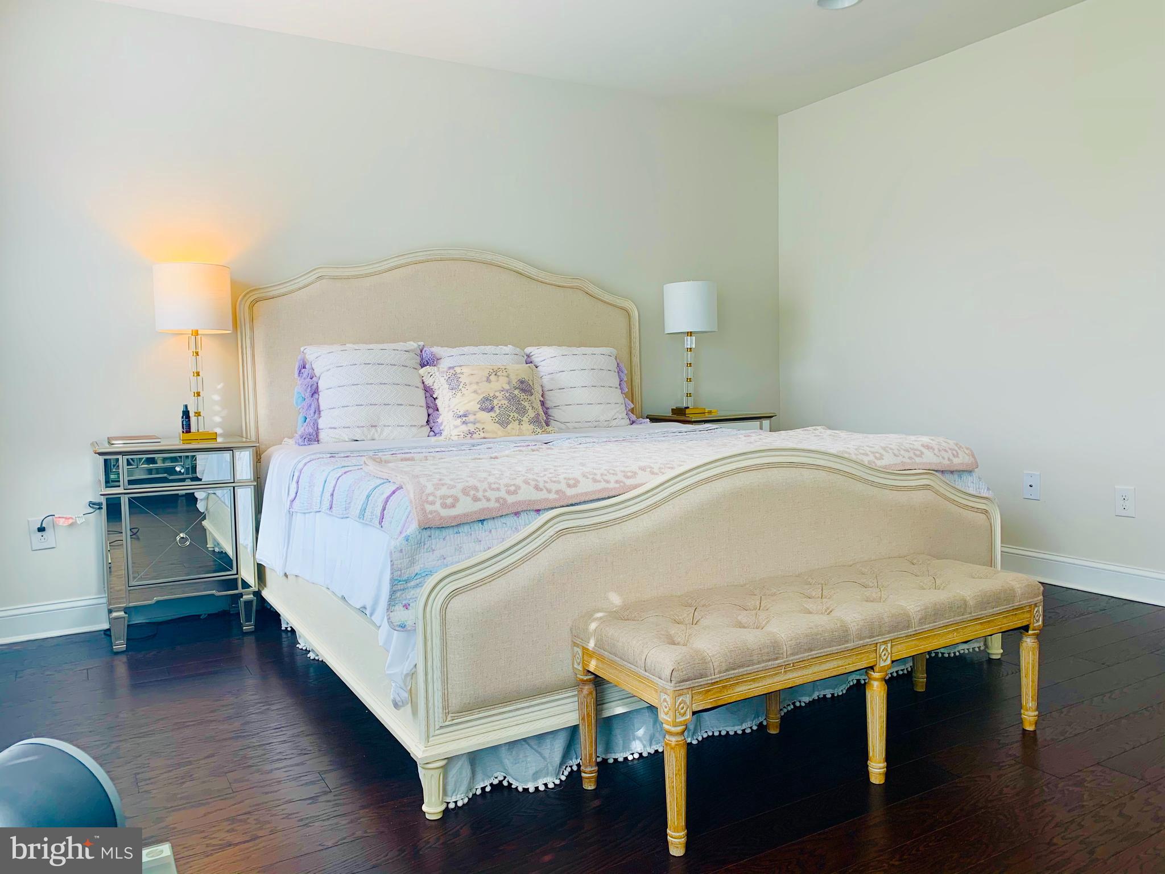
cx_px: 582
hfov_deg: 67.3
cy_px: 437
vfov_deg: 53.1
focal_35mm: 26
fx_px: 875
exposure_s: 1/120
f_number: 1.8
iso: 40
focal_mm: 4.25
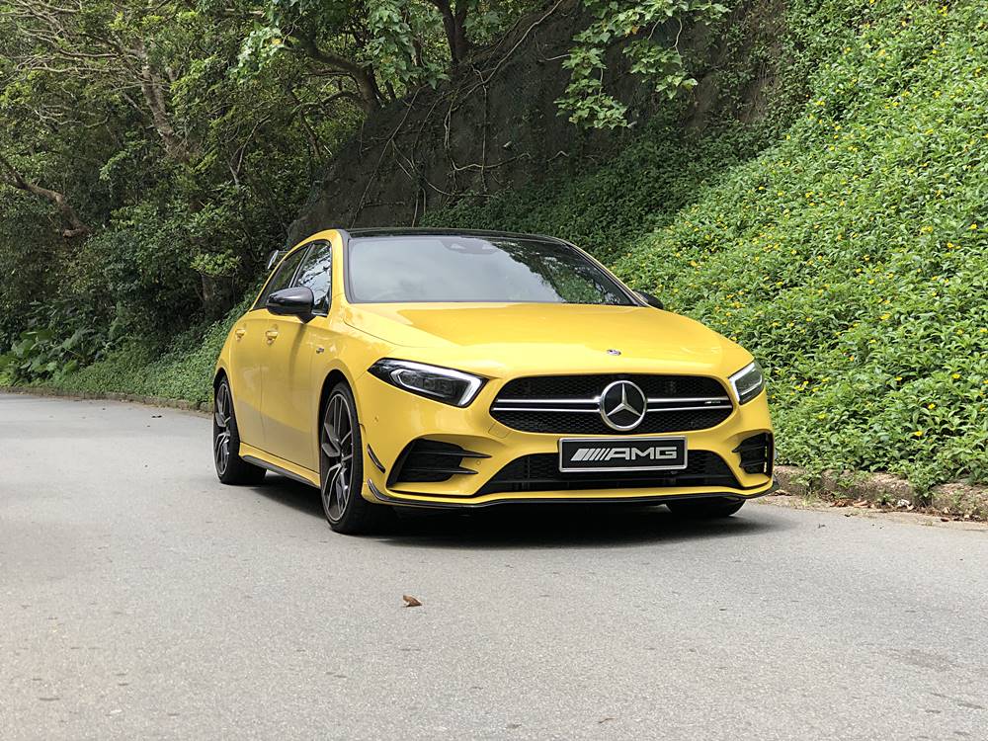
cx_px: 494
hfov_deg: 33.8
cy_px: 370
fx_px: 1627
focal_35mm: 57
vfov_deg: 25.7
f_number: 2.8
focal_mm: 6.6
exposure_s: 1/704
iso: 32
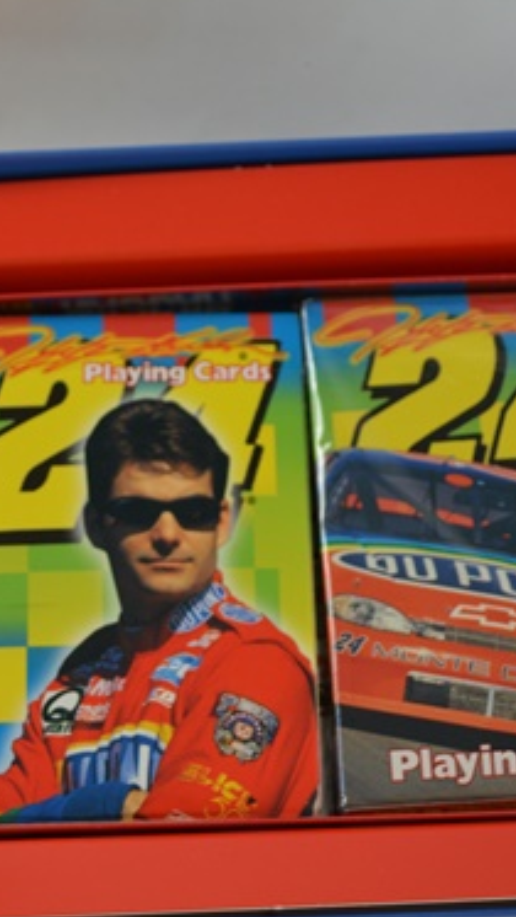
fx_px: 2212
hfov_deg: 13.3
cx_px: 130
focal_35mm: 91
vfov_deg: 23.4
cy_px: 474
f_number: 5
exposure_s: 1/100
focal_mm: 36
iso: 400
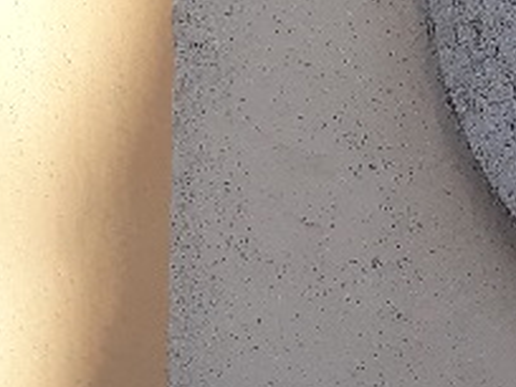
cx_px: 840
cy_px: -298
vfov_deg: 12.8
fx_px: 1580
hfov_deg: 16.4
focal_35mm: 106
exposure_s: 1/763
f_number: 1.9
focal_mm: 3.6
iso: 40
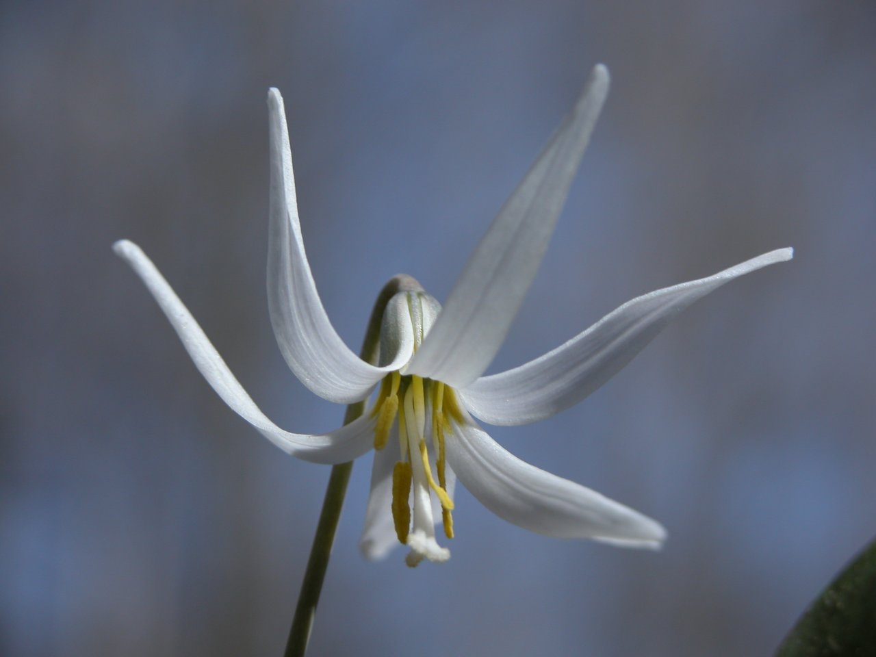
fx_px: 4074
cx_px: 438
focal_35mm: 161
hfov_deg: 12.3
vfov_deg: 9.2
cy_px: 328
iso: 100
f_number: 3.9
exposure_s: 1/790
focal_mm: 41.1
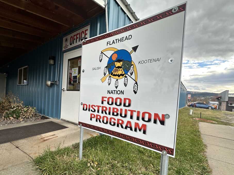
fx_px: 115
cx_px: 109
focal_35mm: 17
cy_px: 100
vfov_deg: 74.3
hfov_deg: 90.9
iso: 40
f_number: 2.2
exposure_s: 1/263
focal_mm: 2.22
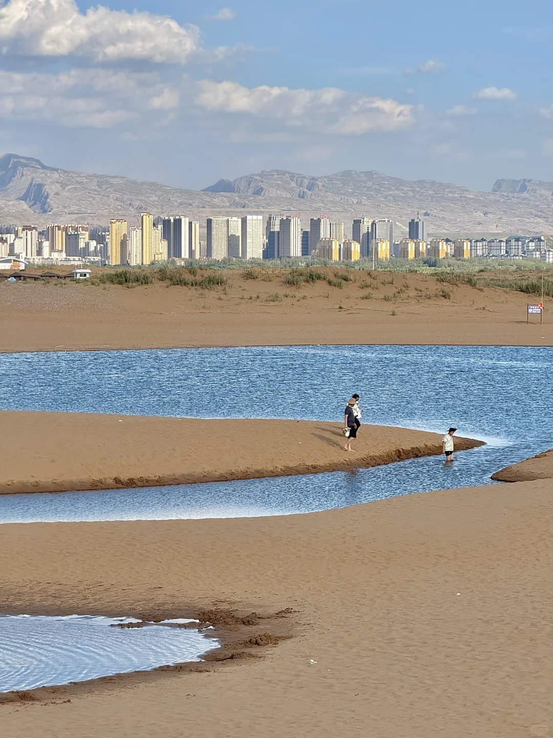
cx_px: 276
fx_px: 2556
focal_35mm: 120
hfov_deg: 12.3
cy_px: 369
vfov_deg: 16.4
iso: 50
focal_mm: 15.66
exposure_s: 1/1866
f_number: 2.8
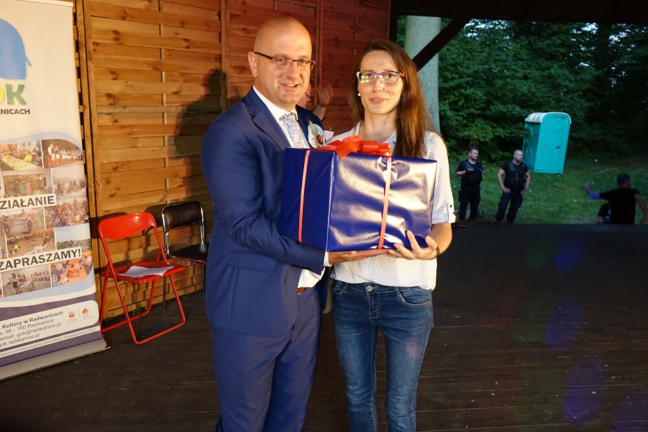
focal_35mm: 30
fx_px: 540
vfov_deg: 43.6
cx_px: 324
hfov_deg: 61.9
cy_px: 216
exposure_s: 1/40
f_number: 2.8
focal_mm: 11.13
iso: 500
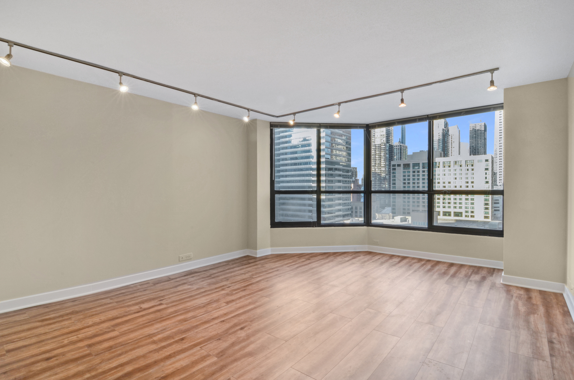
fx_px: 263
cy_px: 190
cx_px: 287
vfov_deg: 71.8
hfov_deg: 95.1
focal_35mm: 16
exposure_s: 1/4
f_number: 11
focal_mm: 11
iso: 100
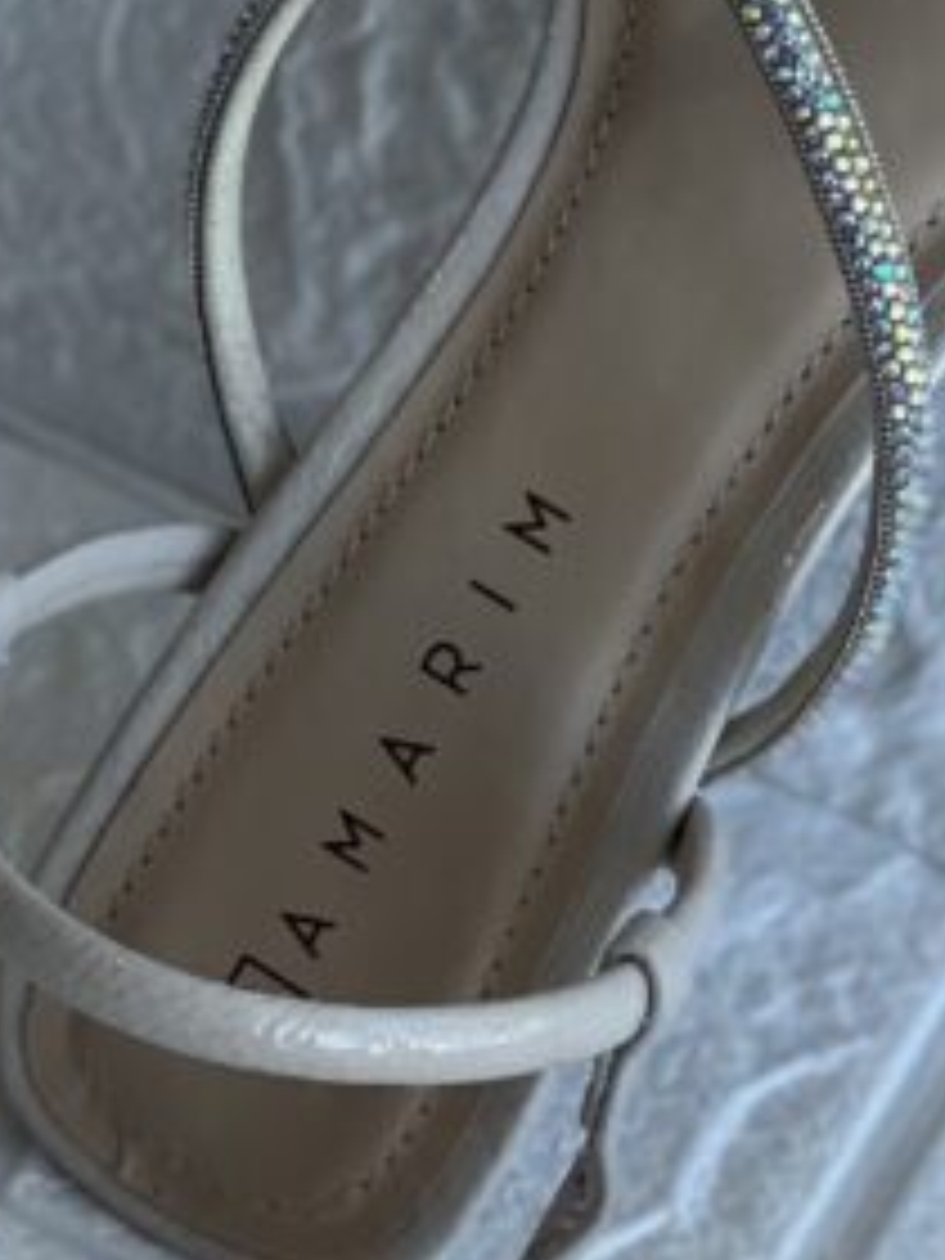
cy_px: 628
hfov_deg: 5.8
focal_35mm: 257
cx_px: 792
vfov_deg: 7.7
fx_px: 9355
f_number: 2.8
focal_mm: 9
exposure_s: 1/121
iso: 80
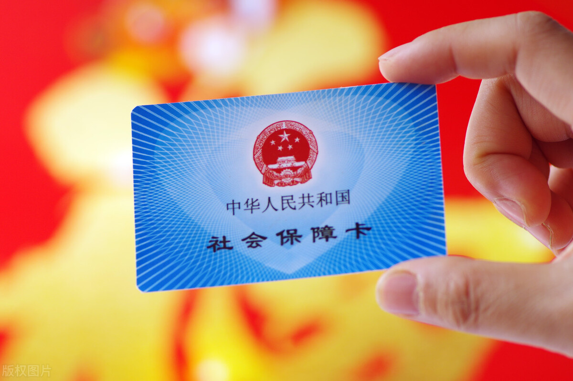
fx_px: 2386
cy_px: 190
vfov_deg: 9.1
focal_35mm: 150
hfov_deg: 13.7
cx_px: 286
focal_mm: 100
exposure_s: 1/125
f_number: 4
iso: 200
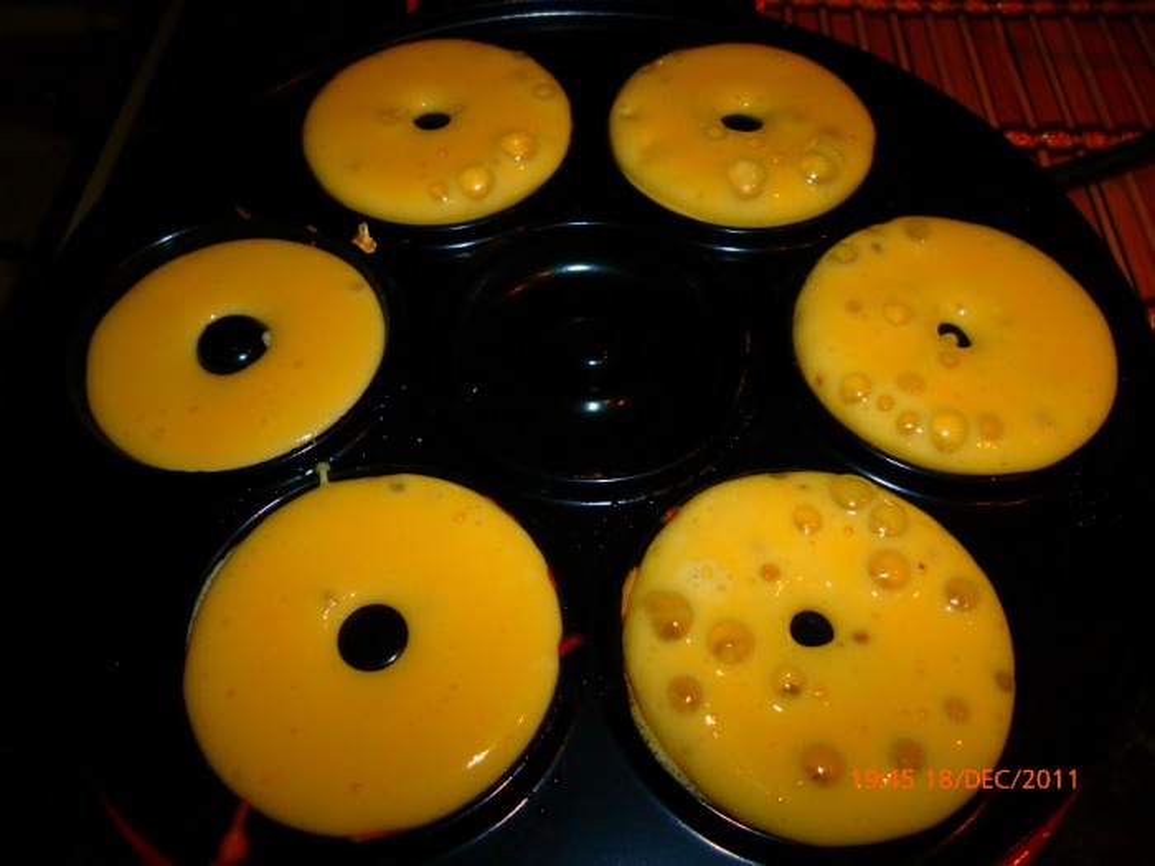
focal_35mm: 28
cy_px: 433
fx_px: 934
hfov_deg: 63.4
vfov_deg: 49.7
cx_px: 578
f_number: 3.1
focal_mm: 5
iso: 125
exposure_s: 1/60
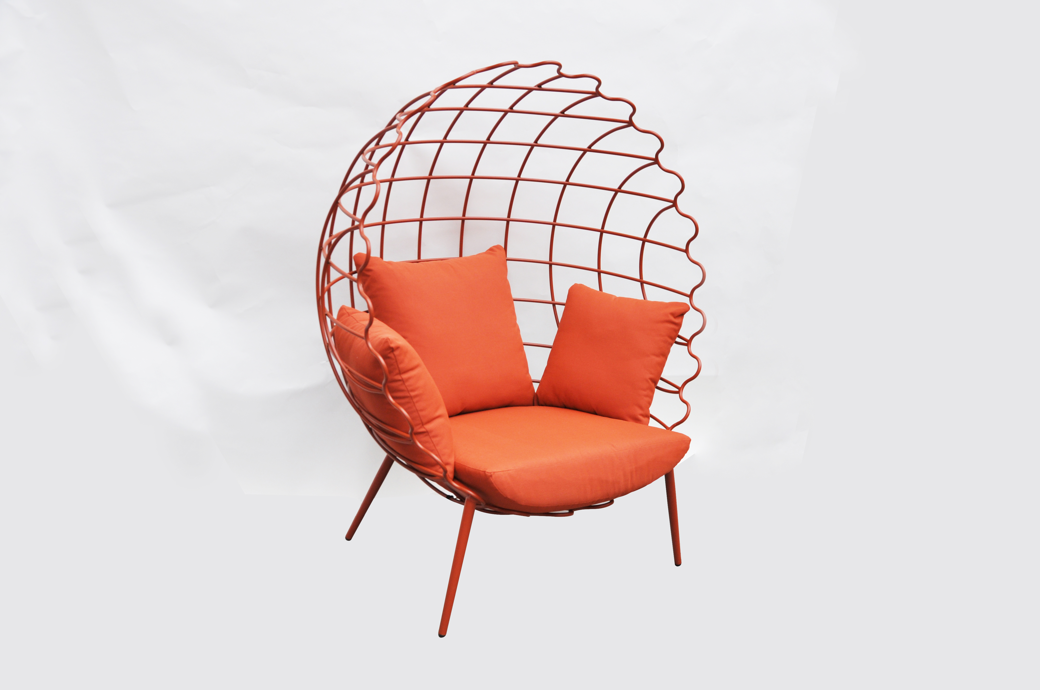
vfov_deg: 34.1
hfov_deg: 49.6
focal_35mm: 39
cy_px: 345
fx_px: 1125
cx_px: 520
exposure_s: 1/160
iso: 200
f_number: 6.3
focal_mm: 26
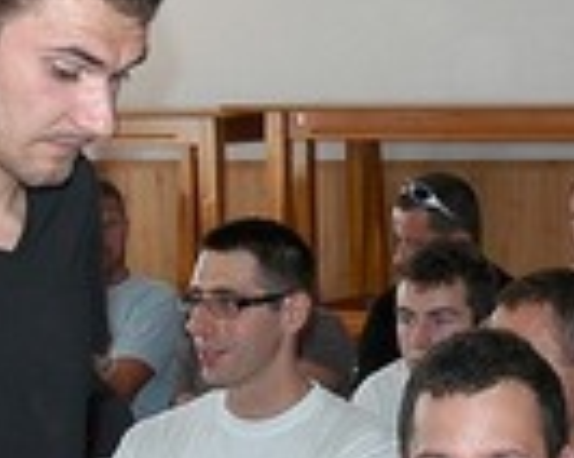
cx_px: 678
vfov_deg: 11.4
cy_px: 300
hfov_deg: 13.9
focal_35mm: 135
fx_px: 2290
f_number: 3.8
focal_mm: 22
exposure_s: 1/60
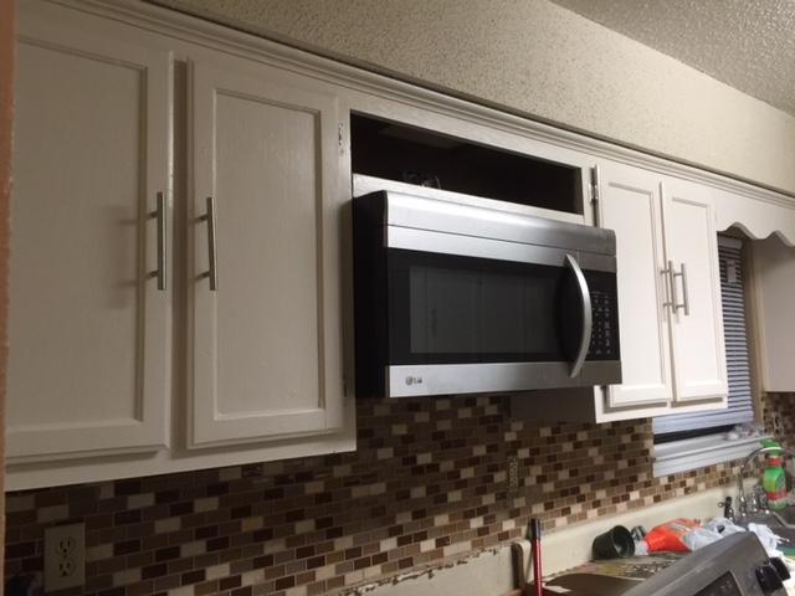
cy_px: 298
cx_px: 398
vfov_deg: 48.2
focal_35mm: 29
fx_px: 666
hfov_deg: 61.7
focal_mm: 4.15
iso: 100
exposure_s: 1/15
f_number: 2.2
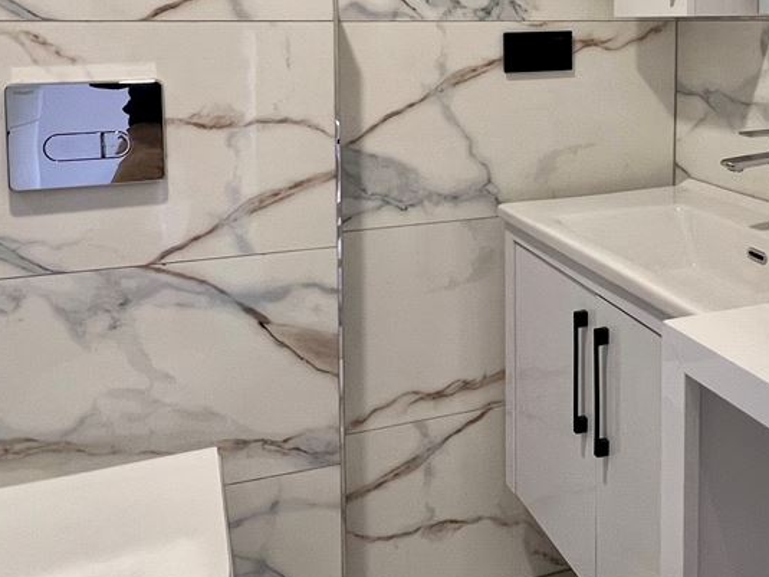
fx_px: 777
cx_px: 490
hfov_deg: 52.0
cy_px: 85
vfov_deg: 38.5
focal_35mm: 35
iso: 160
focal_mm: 1.57
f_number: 1.8
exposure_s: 1/50
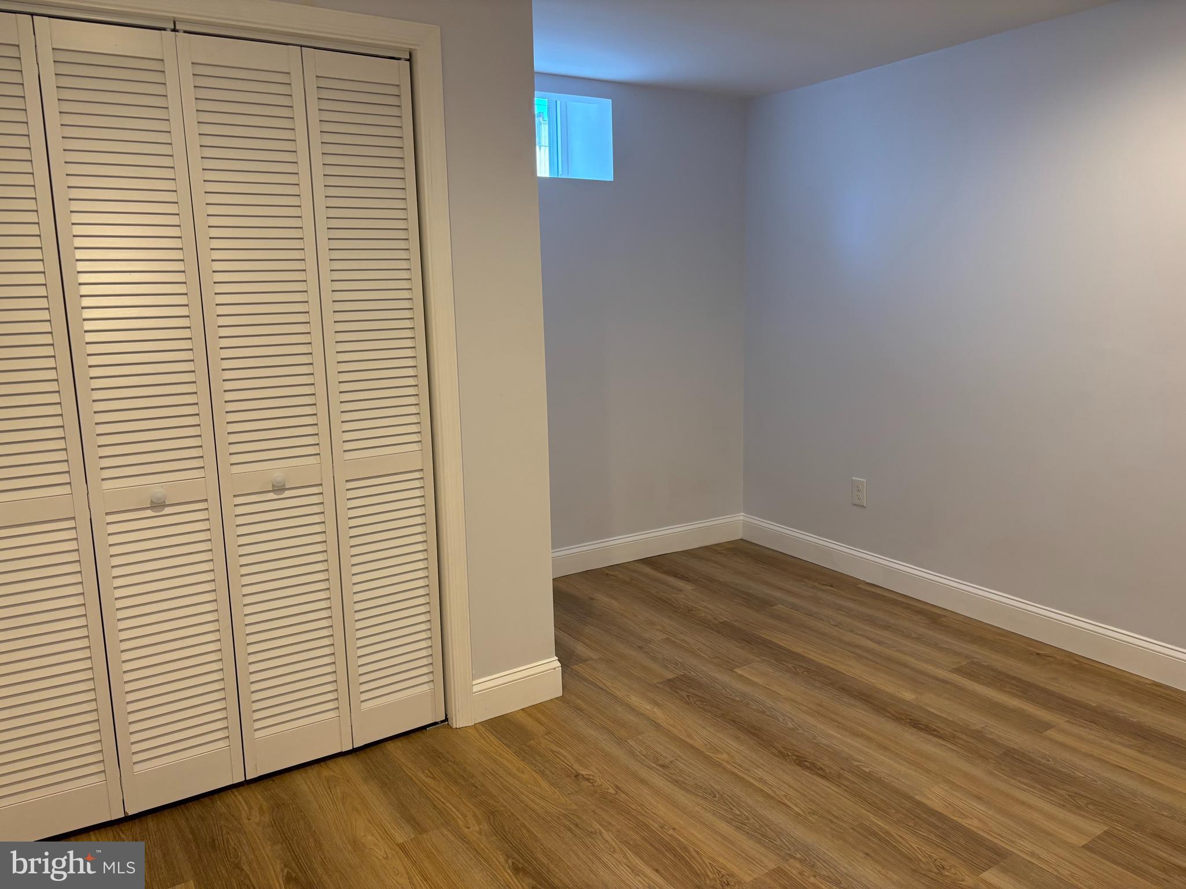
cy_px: 444
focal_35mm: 26
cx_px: 593
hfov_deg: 67.3
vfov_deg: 53.1
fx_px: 891
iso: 125
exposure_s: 1/120
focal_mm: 5.96
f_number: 1.6
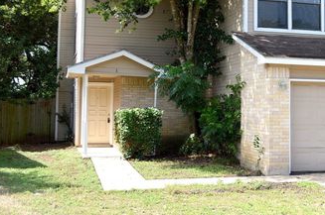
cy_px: 69
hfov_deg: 36.2
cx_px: 196
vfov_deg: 24.4
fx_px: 496
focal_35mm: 55
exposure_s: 1/250
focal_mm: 24
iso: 100
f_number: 5
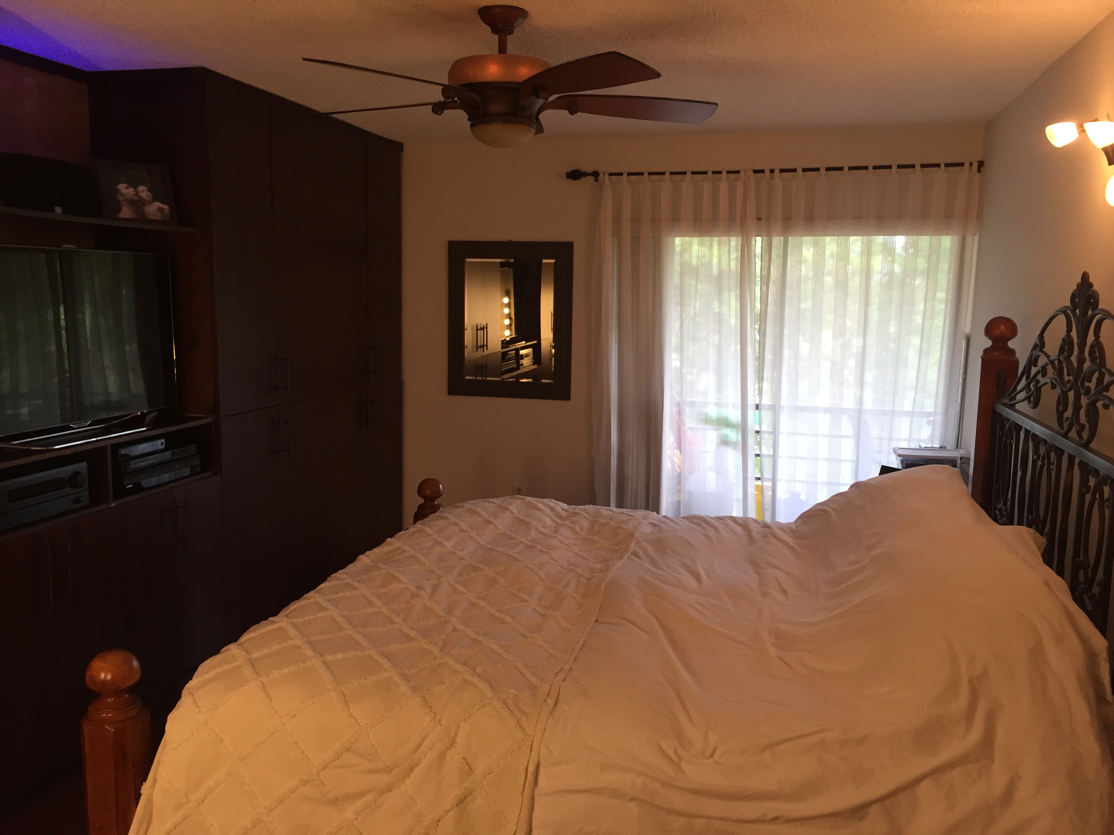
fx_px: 933
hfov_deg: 61.7
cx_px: 557
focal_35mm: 29
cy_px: 418
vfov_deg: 48.2
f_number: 2.2
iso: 40
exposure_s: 1/30
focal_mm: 4.15
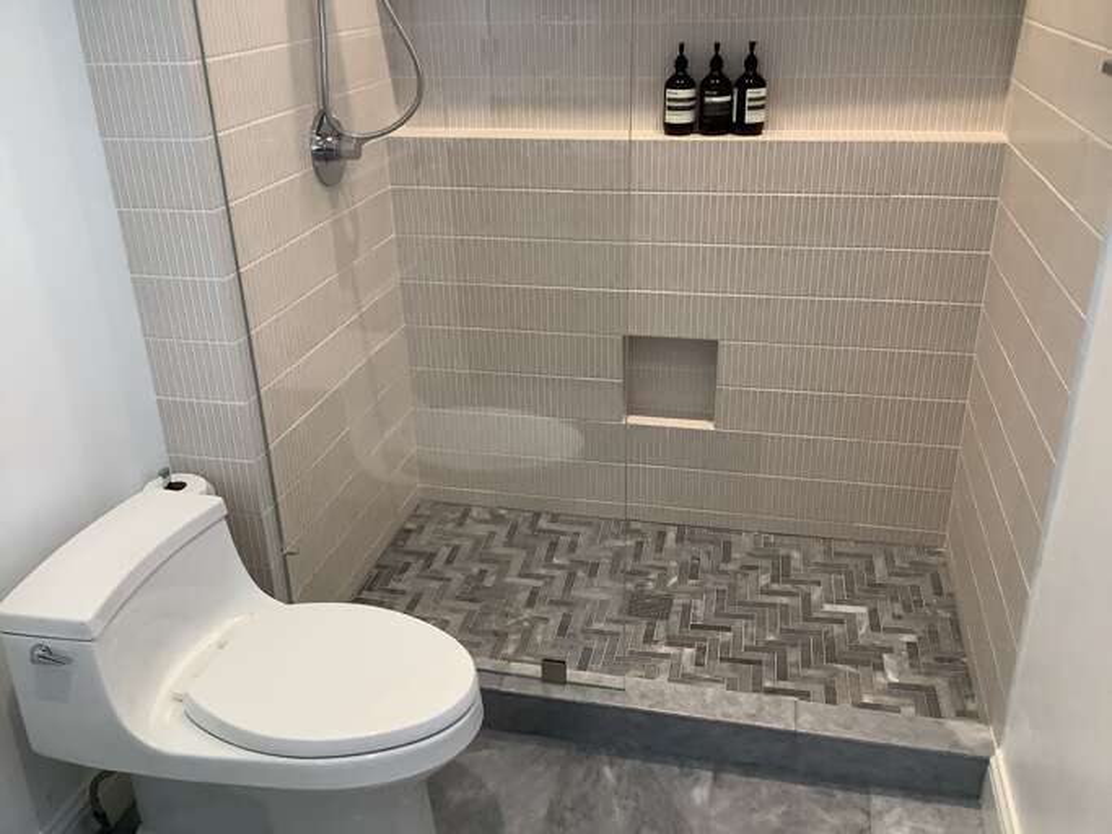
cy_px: 417
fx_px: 996
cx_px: 556
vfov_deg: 45.4
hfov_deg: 58.4
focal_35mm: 31
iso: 100
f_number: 2.4
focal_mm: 3.3
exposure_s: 1/60
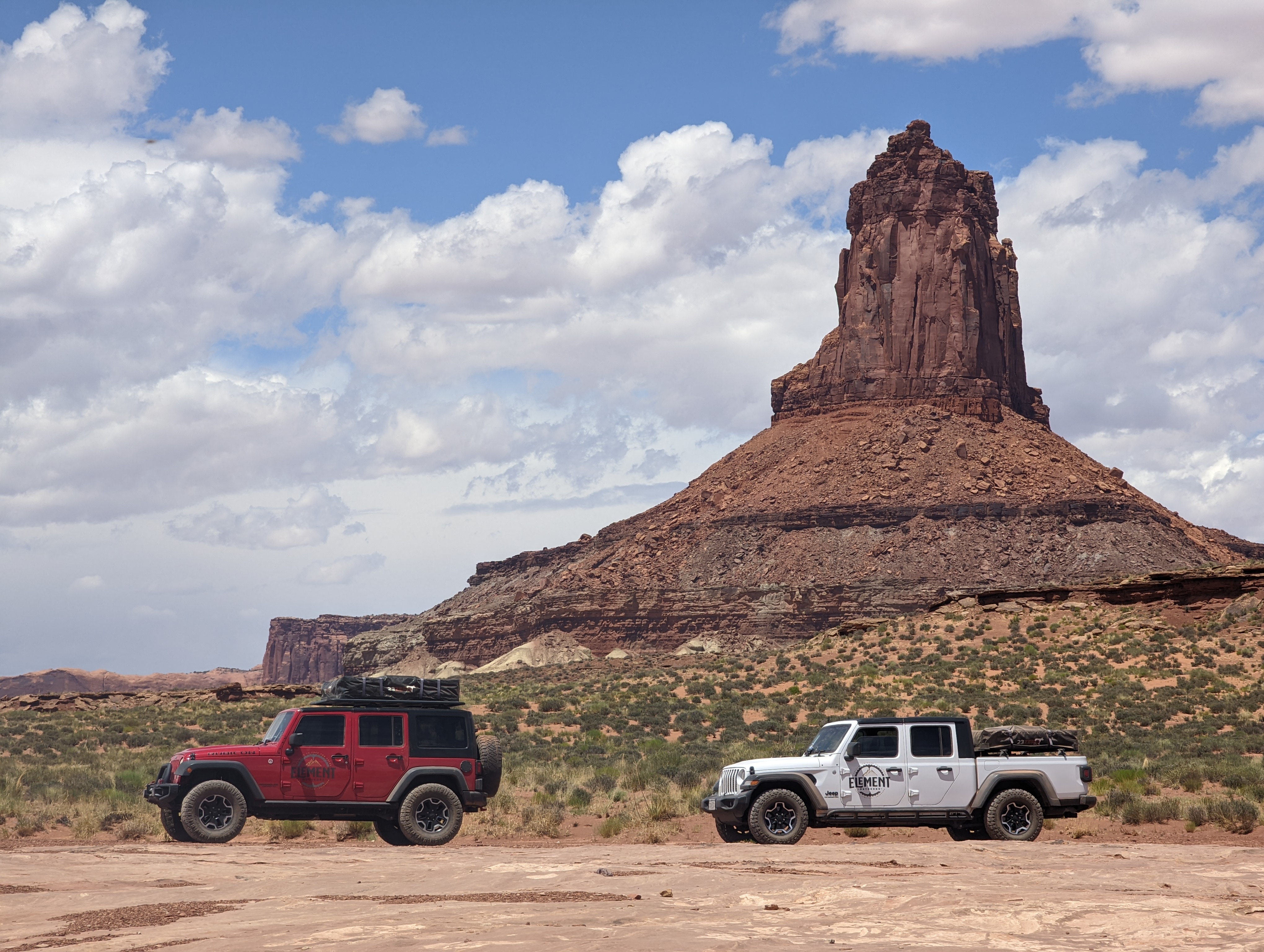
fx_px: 3803
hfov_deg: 18.9
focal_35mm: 104
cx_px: 632
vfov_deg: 14.3
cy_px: 476
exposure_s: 1/682
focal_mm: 19
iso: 37
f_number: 3.5
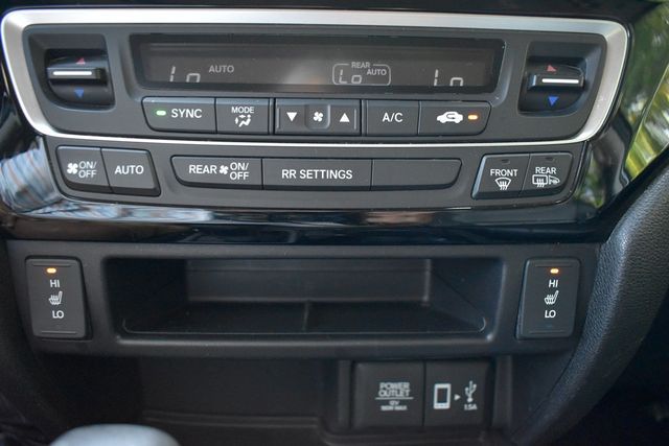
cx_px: 334
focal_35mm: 30
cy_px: 223
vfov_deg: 43.6
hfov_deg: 61.9
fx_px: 558
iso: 4000
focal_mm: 20
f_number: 3.5
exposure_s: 1/125
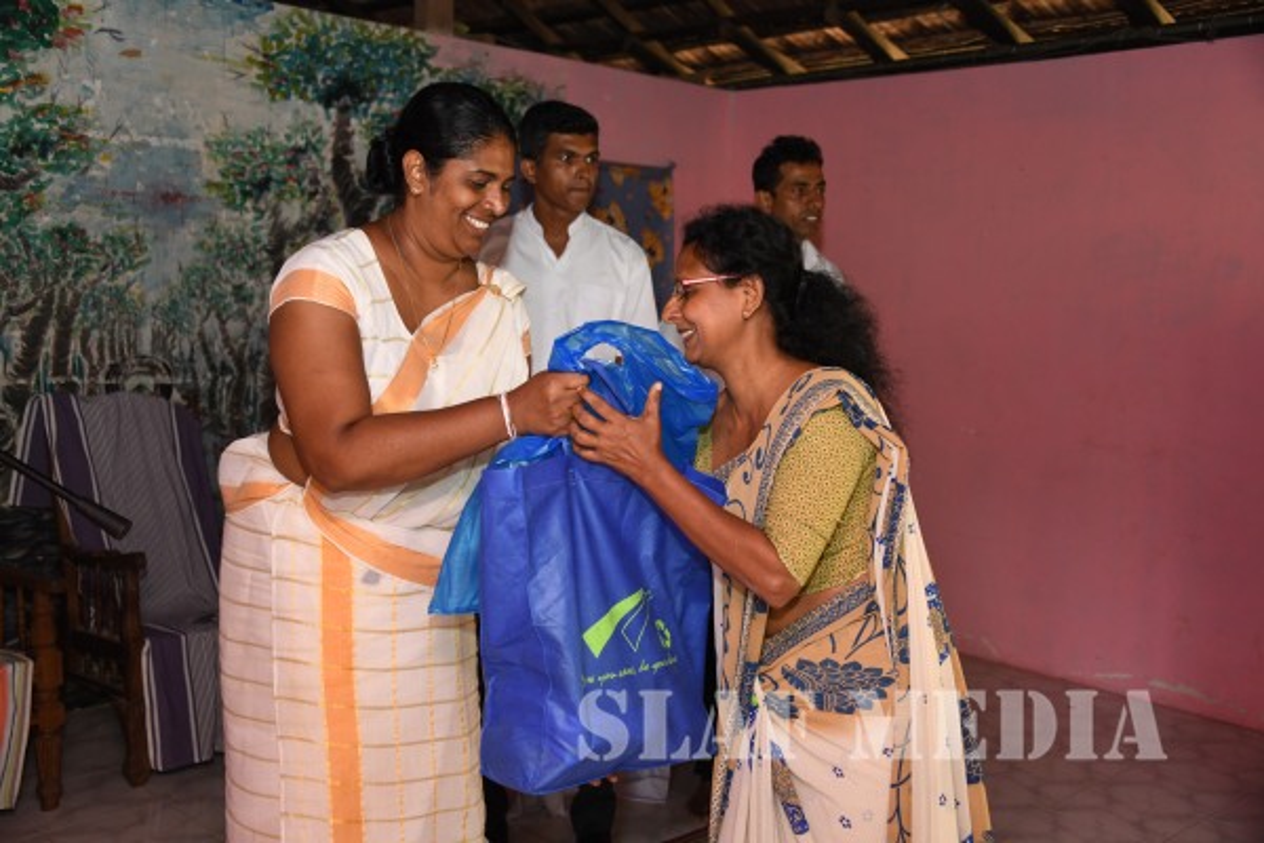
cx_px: 632
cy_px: 422
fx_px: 1334
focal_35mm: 38
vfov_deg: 35.1
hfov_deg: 50.7
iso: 1000
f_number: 4.5
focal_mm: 38
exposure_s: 1/160
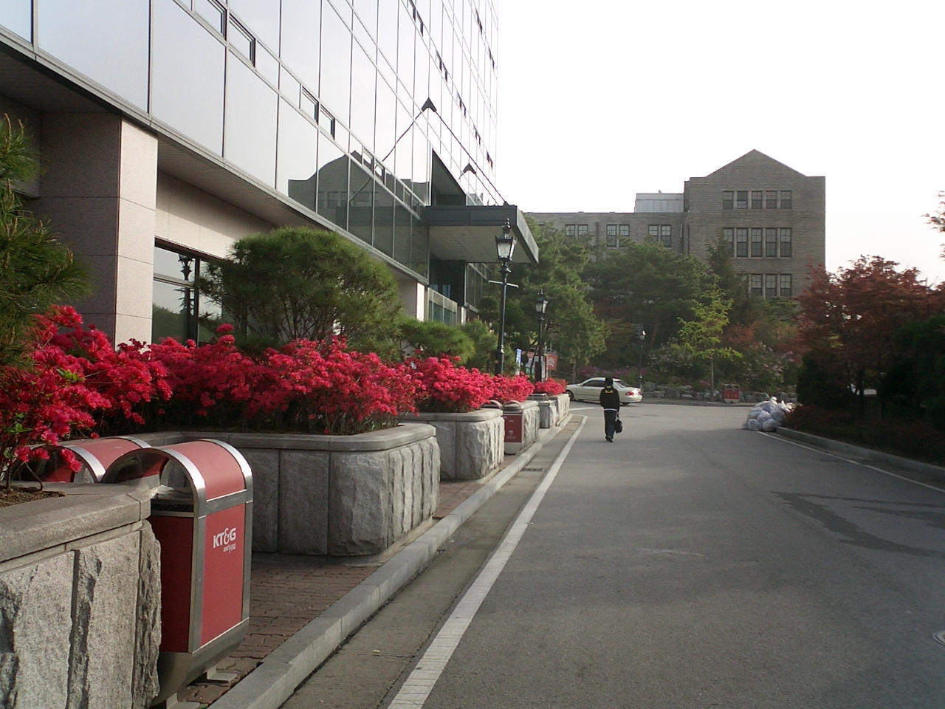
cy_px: 354
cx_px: 472
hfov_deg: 50.1
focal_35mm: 37
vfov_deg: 38.7
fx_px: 1010
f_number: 3.5
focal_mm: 5.6
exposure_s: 1/400
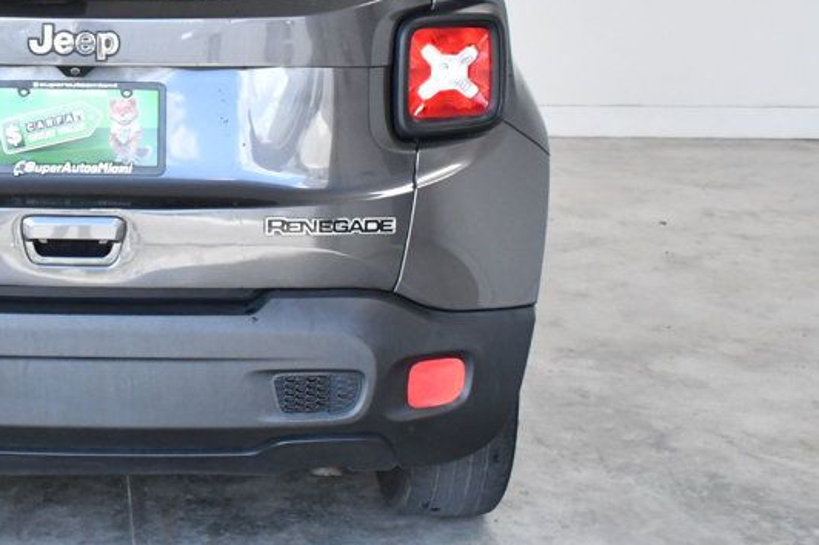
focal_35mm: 77
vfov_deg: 17.6
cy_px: 111
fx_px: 1751
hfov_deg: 25.4
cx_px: 58
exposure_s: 1/400
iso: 2500
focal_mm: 27
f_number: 10
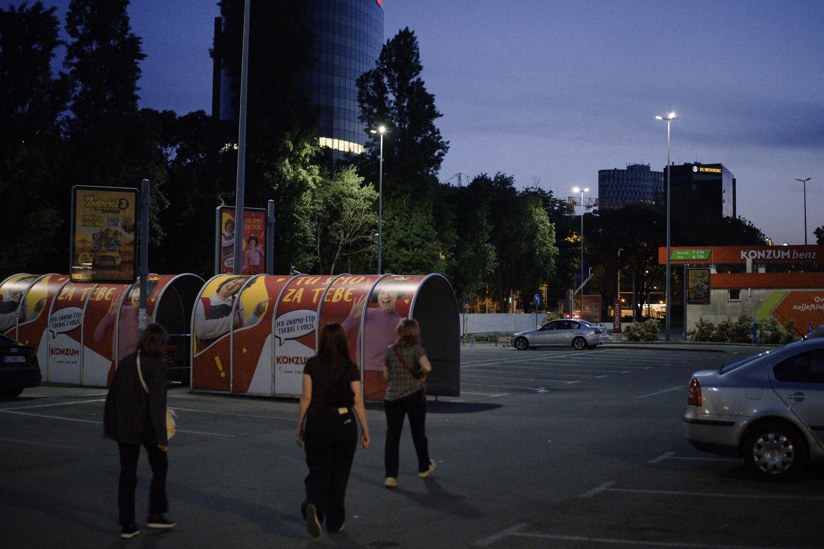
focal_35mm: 47
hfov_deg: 41.9
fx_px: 1076
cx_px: 411
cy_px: 241
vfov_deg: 28.6
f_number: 2.8
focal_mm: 27
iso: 1600
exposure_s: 1/60
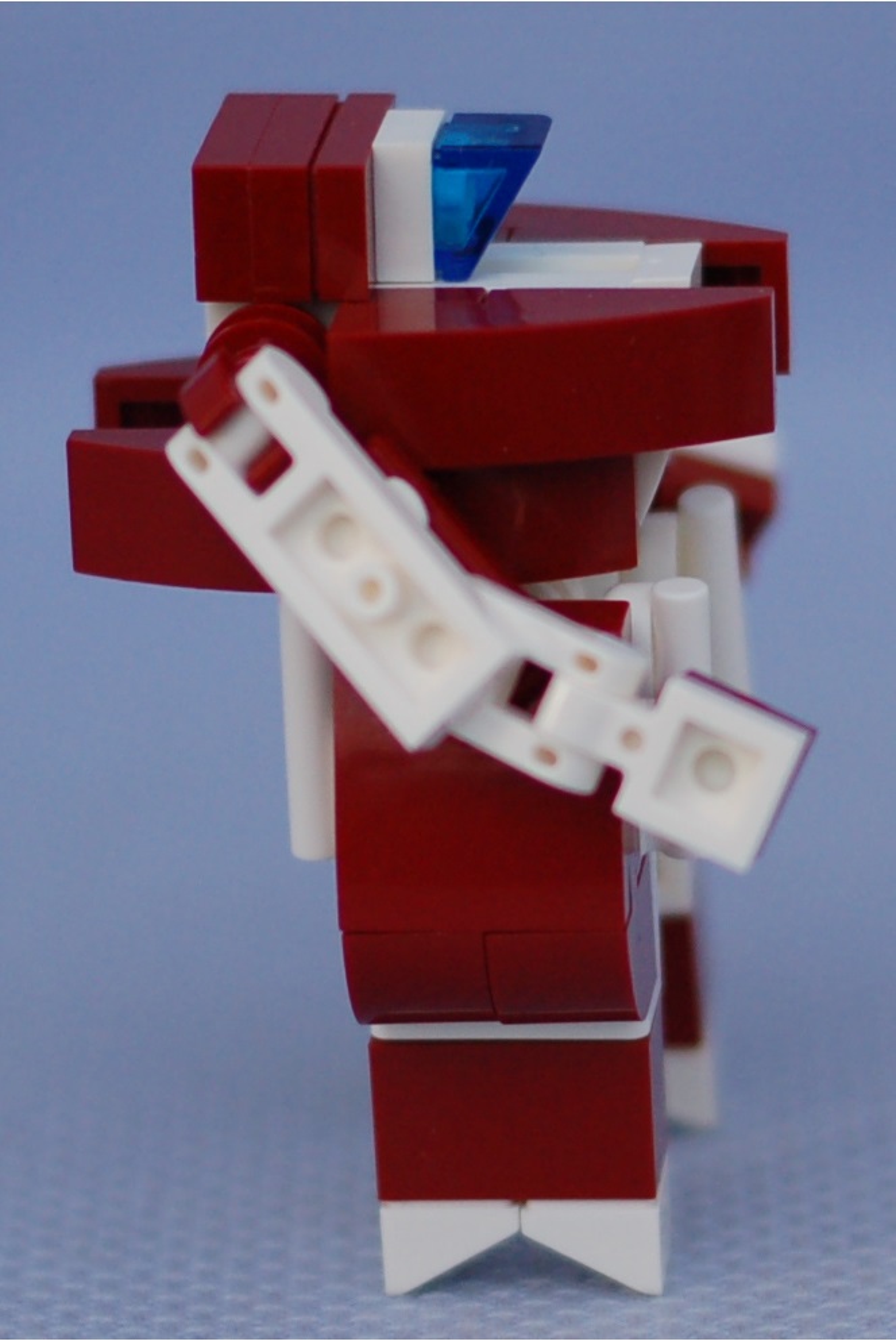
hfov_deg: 18.2
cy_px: 670
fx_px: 2794
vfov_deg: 27.0
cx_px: 448
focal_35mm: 75
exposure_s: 1/500
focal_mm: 50
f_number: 2.8
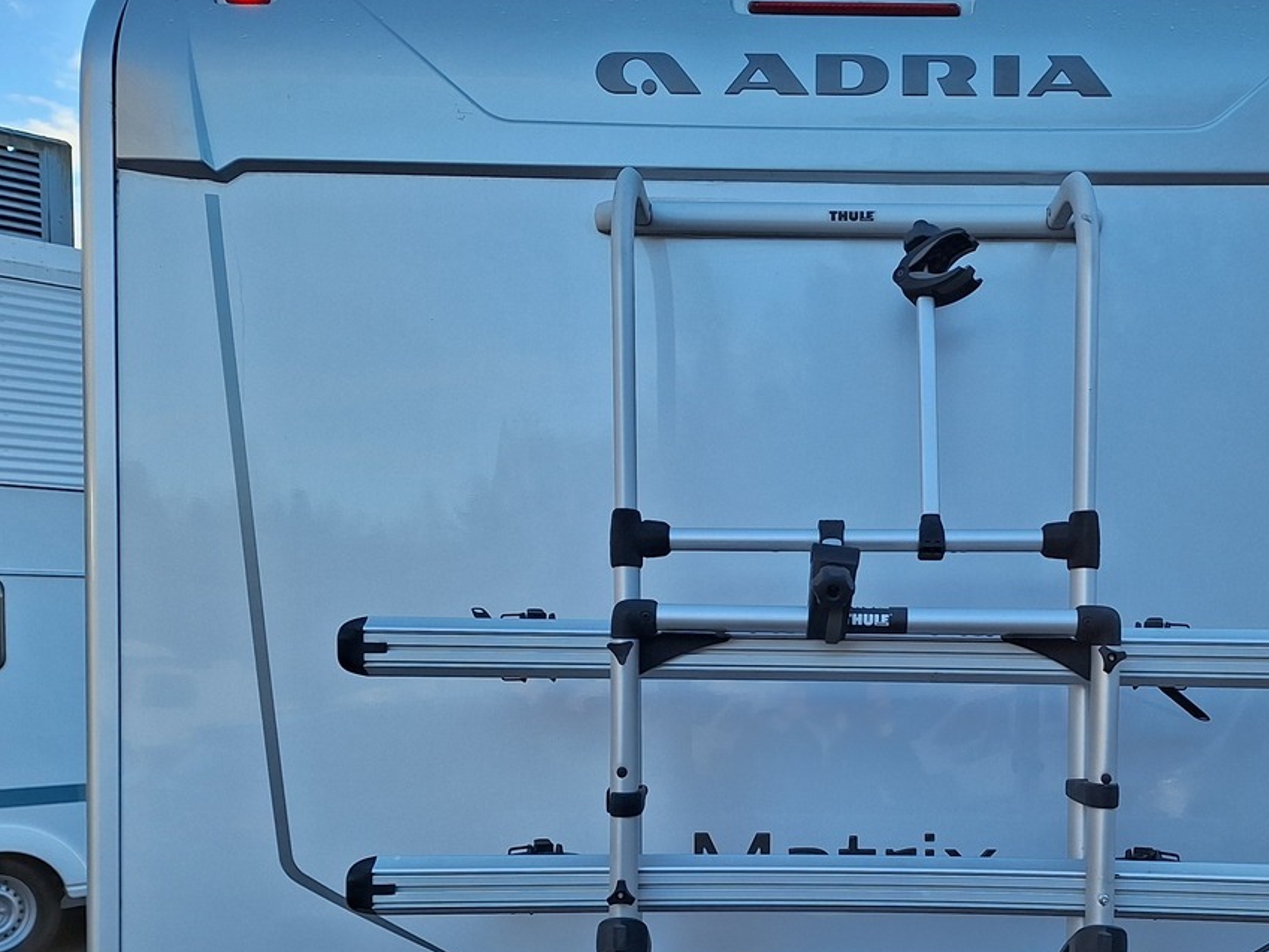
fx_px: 1430
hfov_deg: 47.2
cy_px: 701
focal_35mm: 39
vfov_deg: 36.1
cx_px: 833
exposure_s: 1/401
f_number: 1.8
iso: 40
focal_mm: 5.54
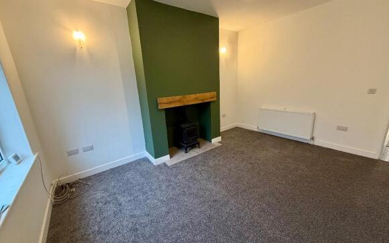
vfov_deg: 74.7
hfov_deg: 101.5
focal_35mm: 15
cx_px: 195
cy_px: 122
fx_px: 159
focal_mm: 2.22
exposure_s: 1/50
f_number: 2.2
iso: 250
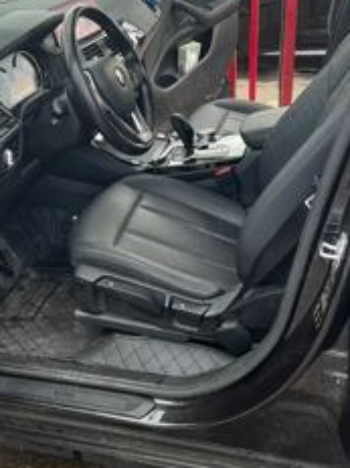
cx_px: 95
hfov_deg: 31.7
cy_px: 284
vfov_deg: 41.9
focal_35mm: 45
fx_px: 607
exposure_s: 1/126
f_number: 1.5
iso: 32
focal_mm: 5.7
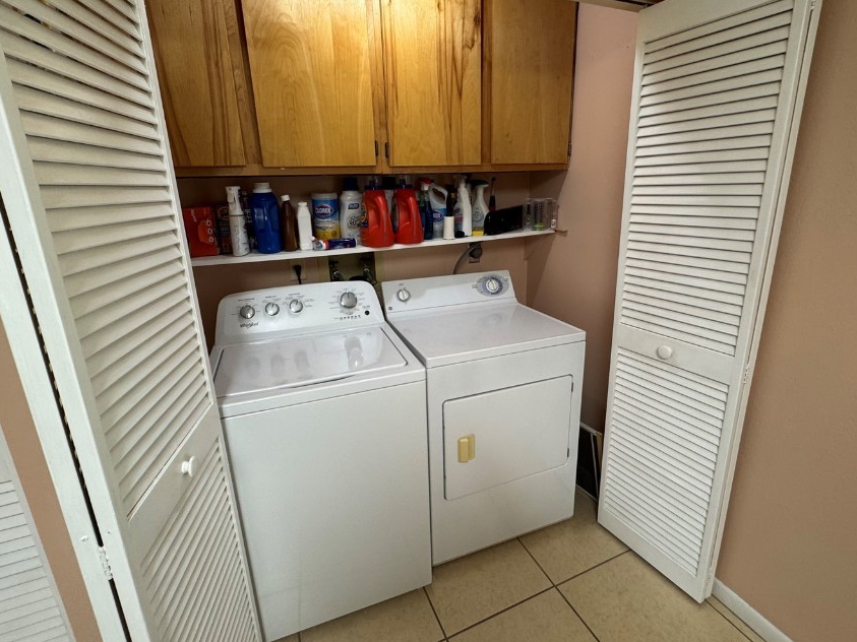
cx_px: 436
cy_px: 301
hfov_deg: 91.0
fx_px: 421
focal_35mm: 17
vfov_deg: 74.6
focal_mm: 2.22
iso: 200
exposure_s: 1/60
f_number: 2.2
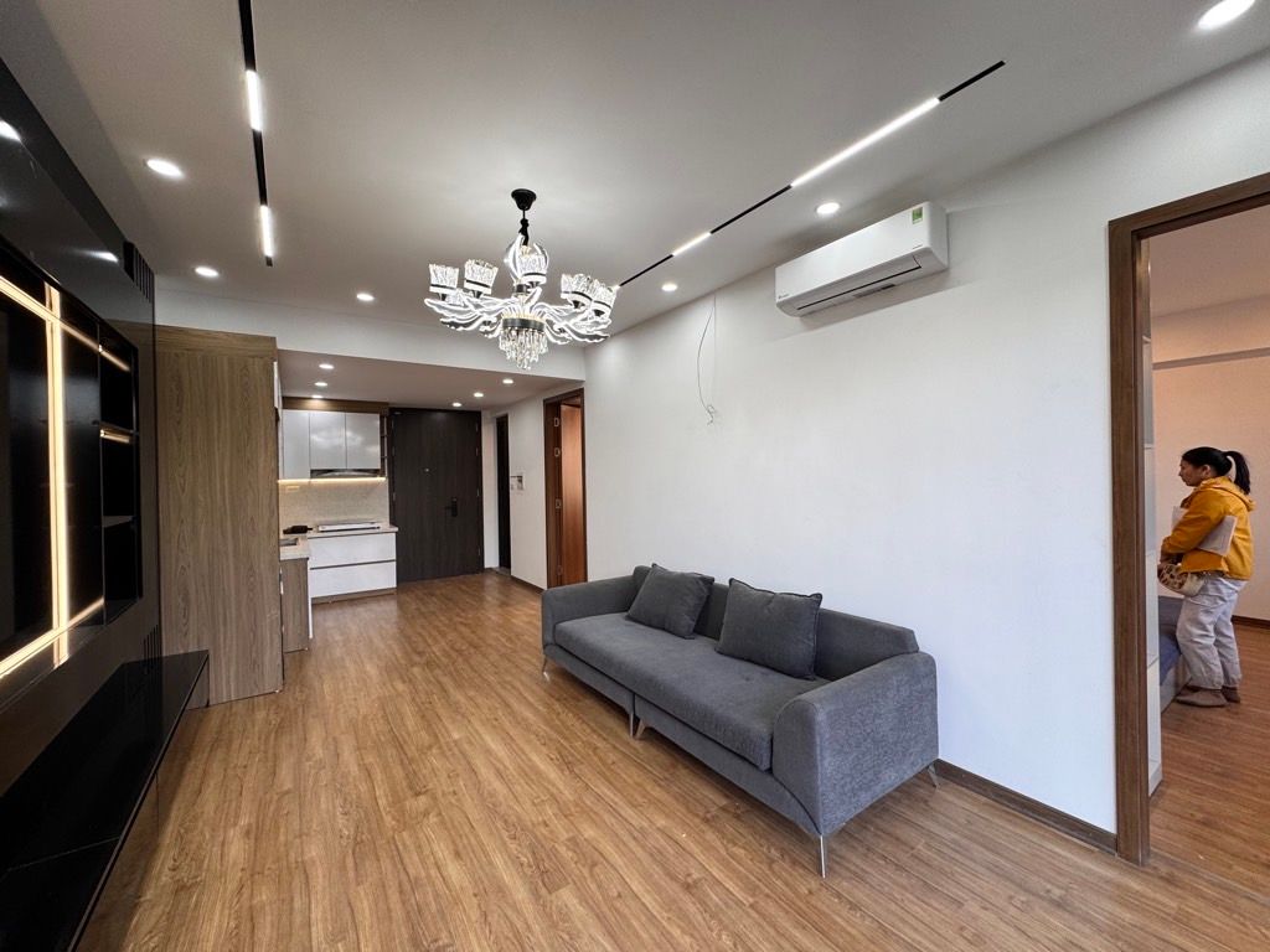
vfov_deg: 85.7
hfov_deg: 102.1
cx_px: 635
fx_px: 514
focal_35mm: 14
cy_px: 476
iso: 64
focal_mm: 2.22
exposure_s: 1/100
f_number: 2.2
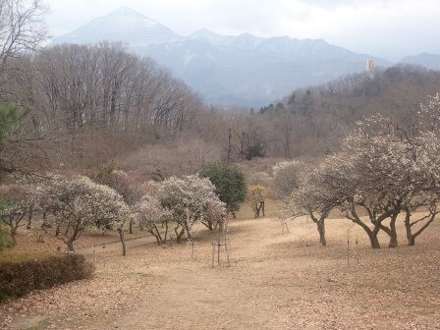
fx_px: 636
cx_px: 220
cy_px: 165
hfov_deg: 38.2
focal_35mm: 50
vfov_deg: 29.1
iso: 100
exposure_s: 1/160
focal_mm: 9.01
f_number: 4.5
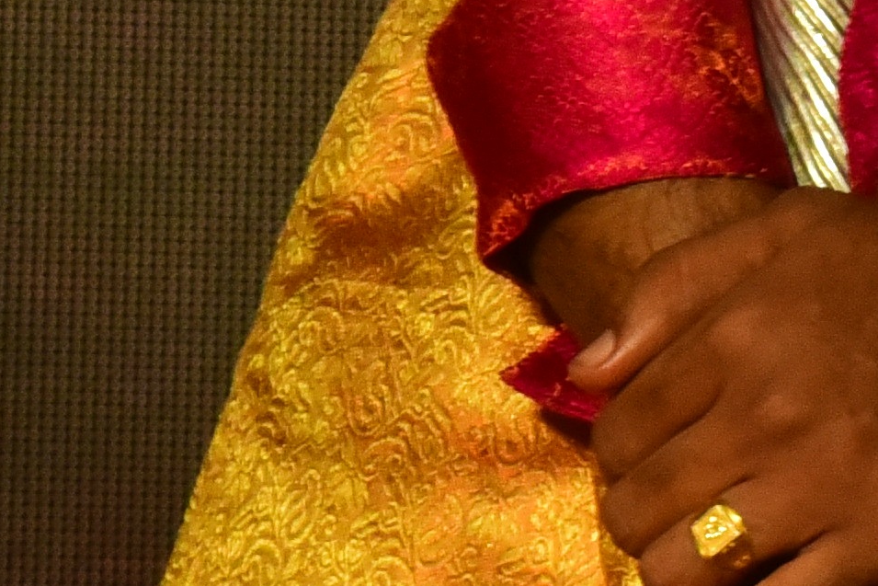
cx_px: 2365
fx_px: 18440
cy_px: -145
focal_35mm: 756
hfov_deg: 2.7
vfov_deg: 1.8
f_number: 13
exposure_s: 1/200
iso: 3200
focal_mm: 120
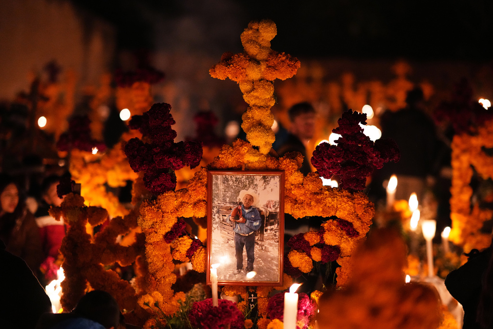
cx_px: 246
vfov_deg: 16.1
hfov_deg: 23.9
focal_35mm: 85
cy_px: 164
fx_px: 1164
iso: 5000
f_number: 1.4
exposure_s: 1/320
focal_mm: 85
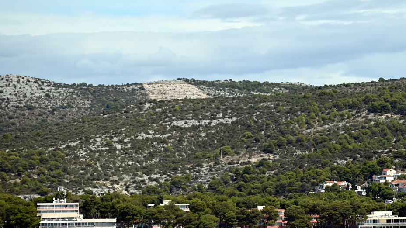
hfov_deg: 8.2
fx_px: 2841
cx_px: 253
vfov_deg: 4.6
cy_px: 112
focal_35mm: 264
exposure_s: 1/1000
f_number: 5.6
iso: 110
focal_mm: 180
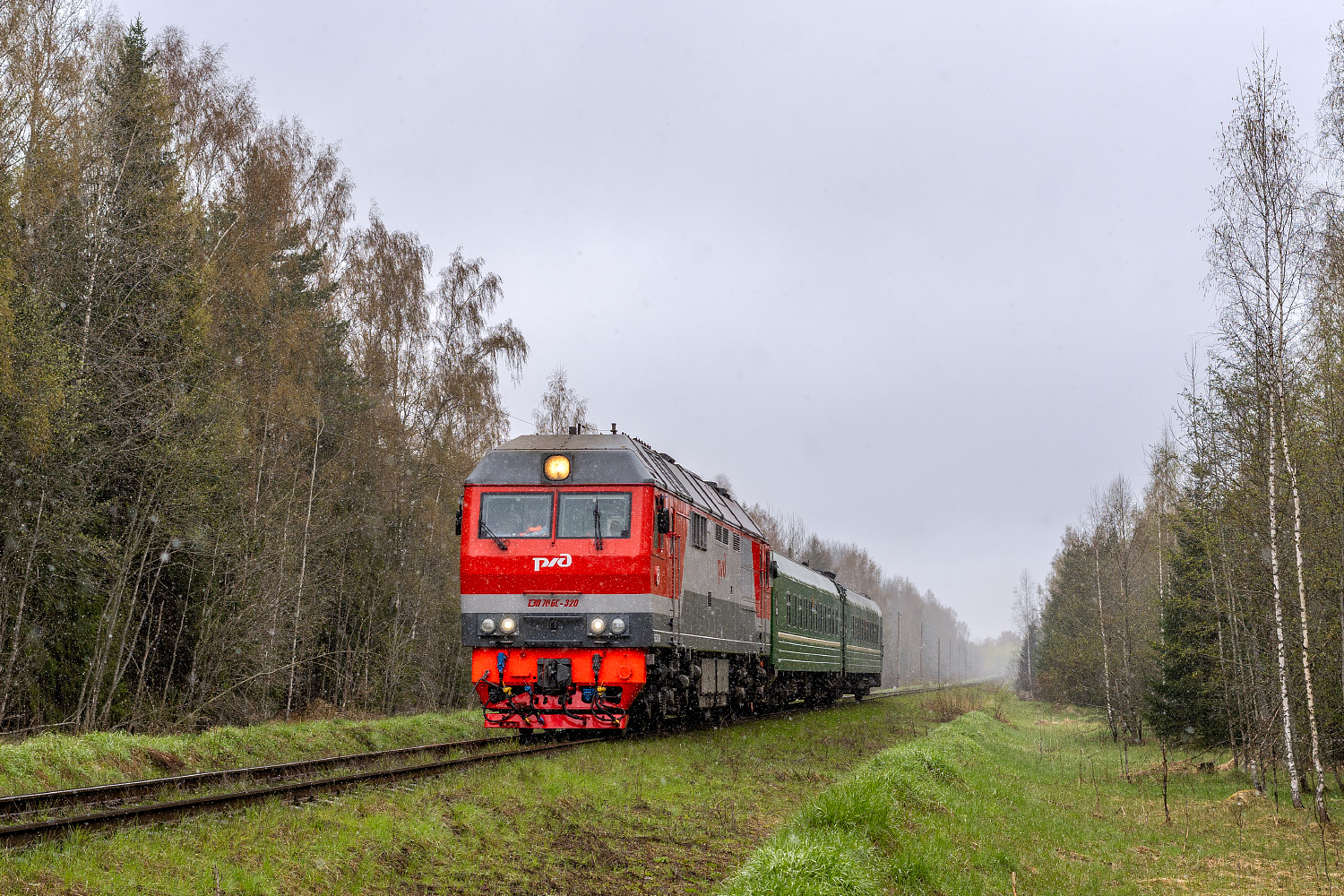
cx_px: 672
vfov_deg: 27.0
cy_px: 448
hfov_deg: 39.6
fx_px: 1867
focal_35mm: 50
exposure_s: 1/500
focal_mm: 50
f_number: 4.5
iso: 200
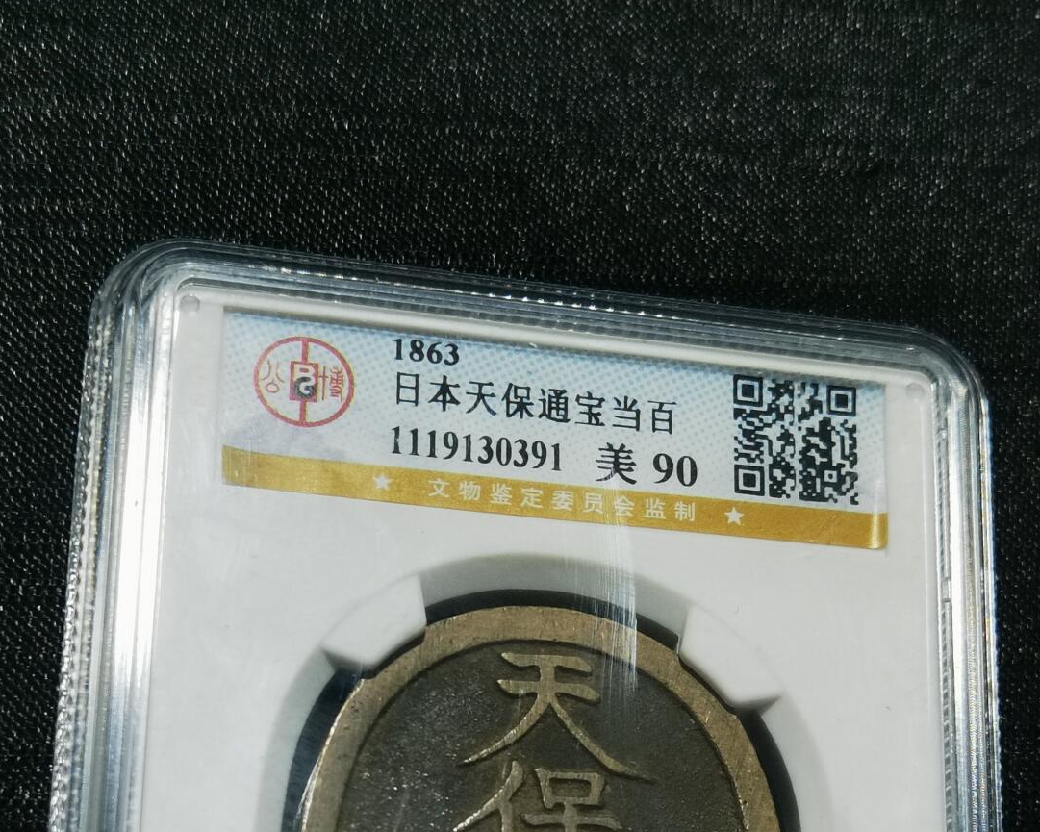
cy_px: 808
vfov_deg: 16.6
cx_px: 484
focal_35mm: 91
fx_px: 2801
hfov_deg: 21.0
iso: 80
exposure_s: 1/100
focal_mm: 6.67
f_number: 1.9
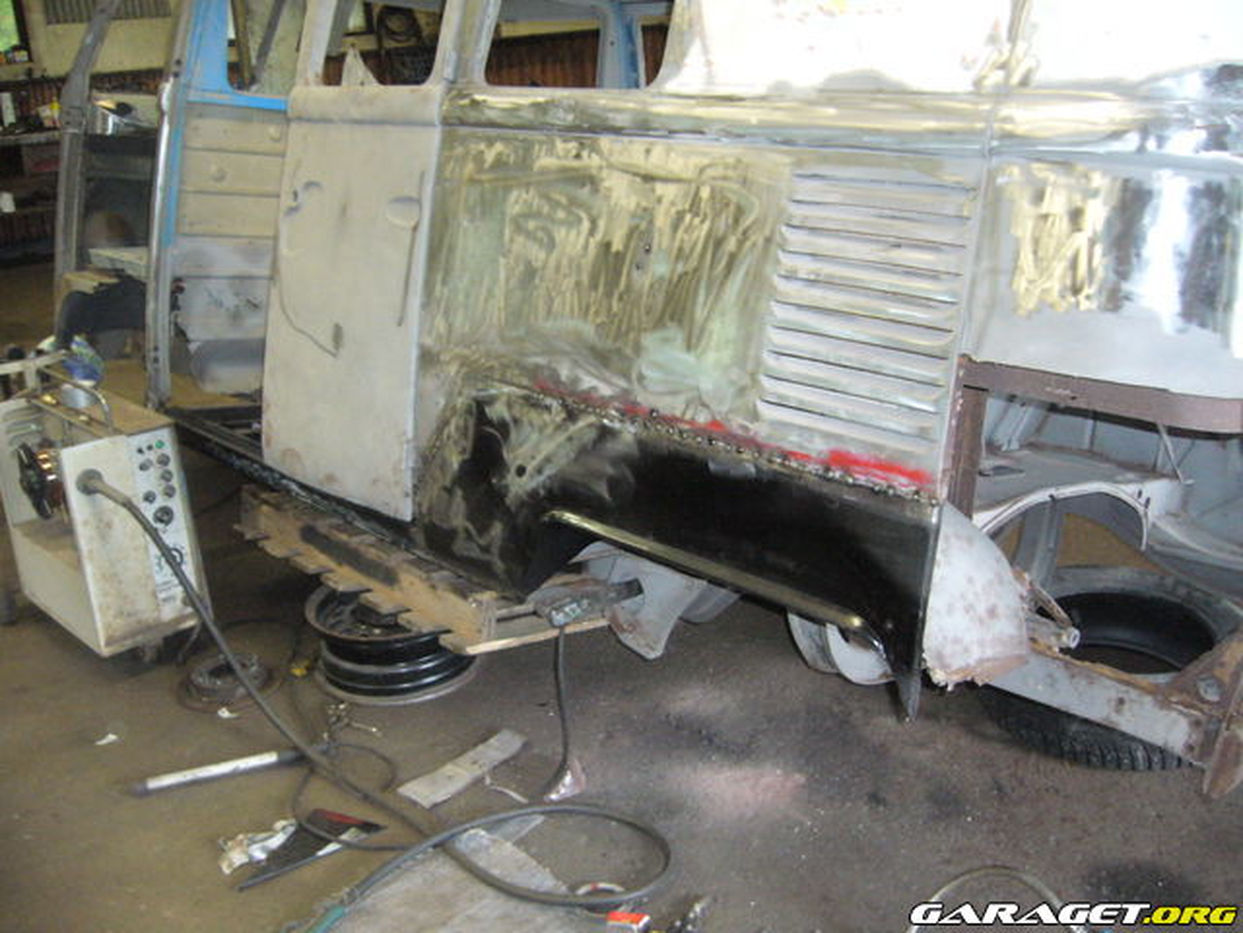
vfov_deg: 40.7
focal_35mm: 35
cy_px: 466
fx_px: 1257
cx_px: 622
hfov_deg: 52.6
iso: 400
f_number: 2.8
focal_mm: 5.8
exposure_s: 1/30
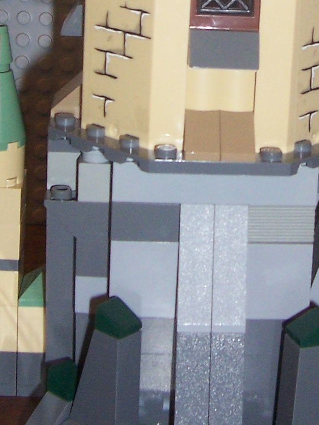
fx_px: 1143
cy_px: -12
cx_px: 251
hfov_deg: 15.8
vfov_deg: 20.3
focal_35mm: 93
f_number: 2.7
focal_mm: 5.6
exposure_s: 1/60
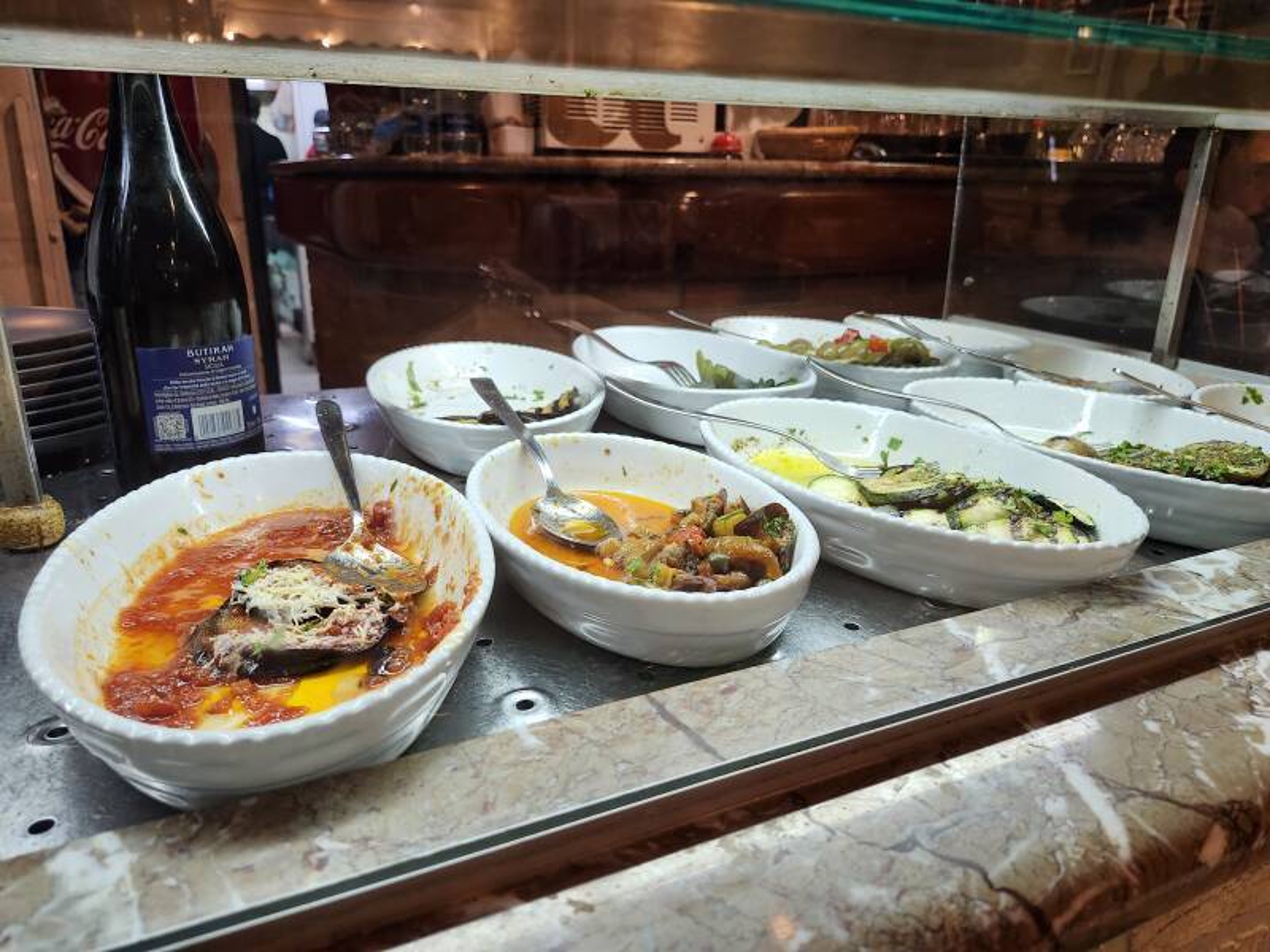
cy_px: 476
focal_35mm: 23
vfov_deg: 58.9
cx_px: 635
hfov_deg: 73.9
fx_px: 844
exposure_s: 1/100
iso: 400
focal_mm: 5.54
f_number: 1.8
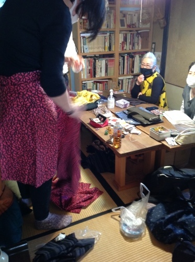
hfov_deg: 40.6
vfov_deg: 52.7
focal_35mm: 35
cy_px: 131
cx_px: 98
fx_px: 264
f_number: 2.4
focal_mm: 4.28
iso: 200
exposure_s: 1/15
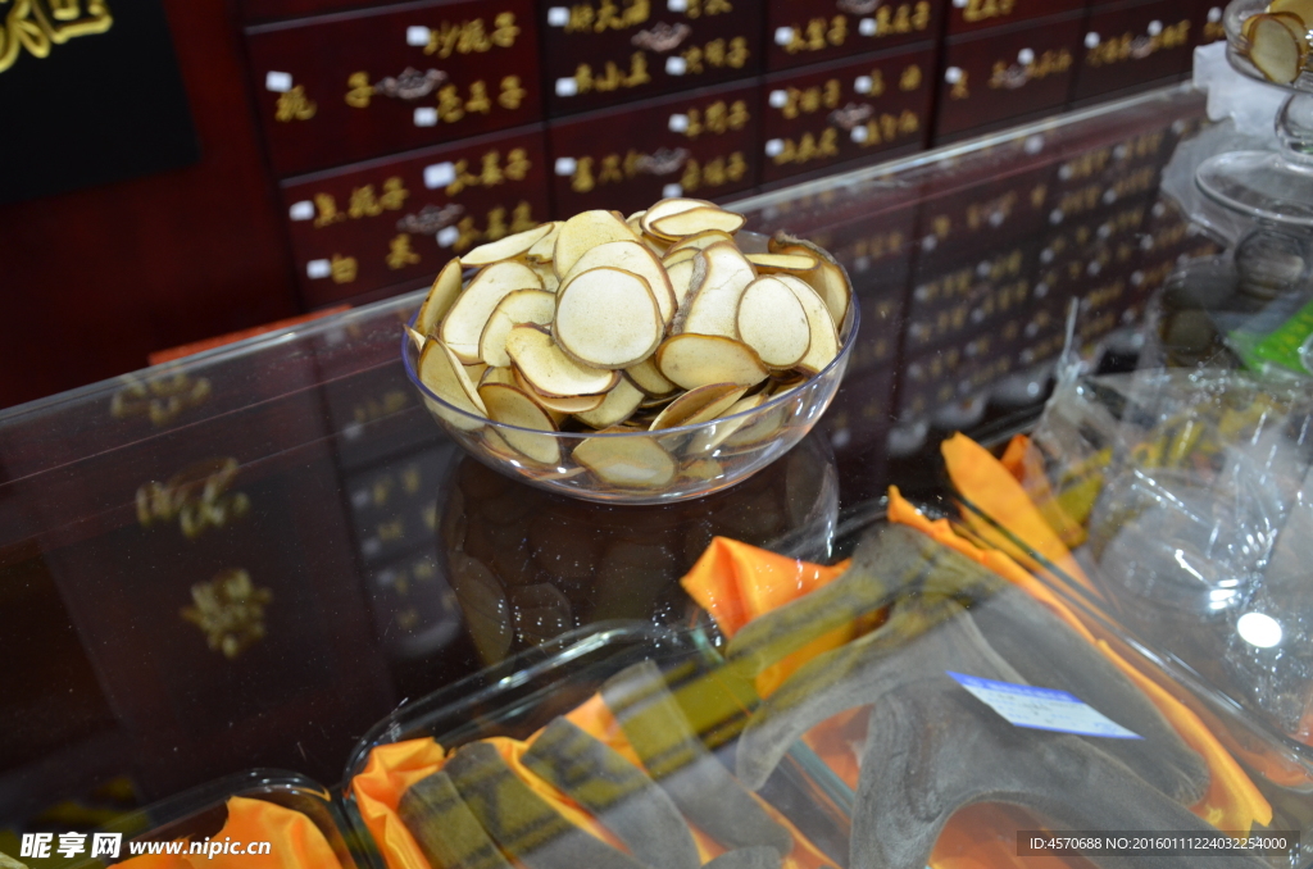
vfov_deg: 41.5
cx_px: 656
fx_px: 1146
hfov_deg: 59.6
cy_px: 434
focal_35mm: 32
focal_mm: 21
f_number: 3.8
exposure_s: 1/30
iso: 800
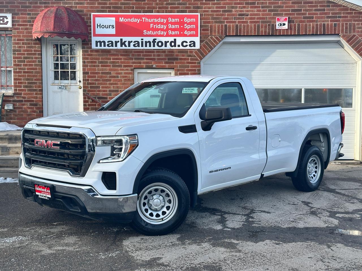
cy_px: 136
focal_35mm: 48
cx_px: 181
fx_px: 502
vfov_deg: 30.3
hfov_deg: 39.7
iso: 64
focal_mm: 6.86
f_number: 1.78
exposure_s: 1/1095
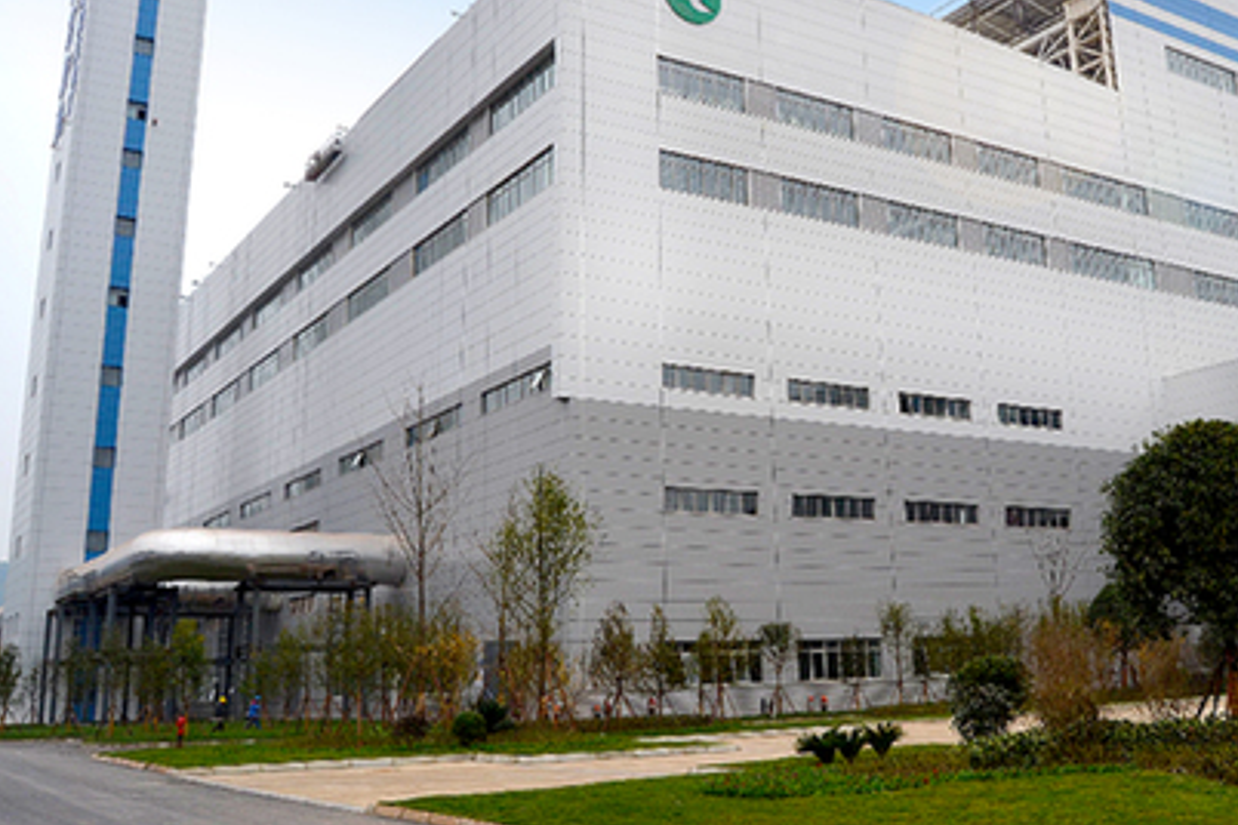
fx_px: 1307
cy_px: 312
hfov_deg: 49.9
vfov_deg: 34.9
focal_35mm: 38
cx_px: 816
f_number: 8
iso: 100
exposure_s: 1/250
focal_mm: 18
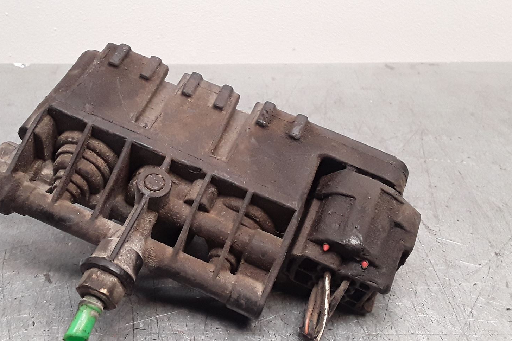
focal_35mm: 41
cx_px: 201
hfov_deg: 47.1
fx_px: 583
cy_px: 180
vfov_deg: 32.6
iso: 100
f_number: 1.9
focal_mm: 2.91
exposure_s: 1/100
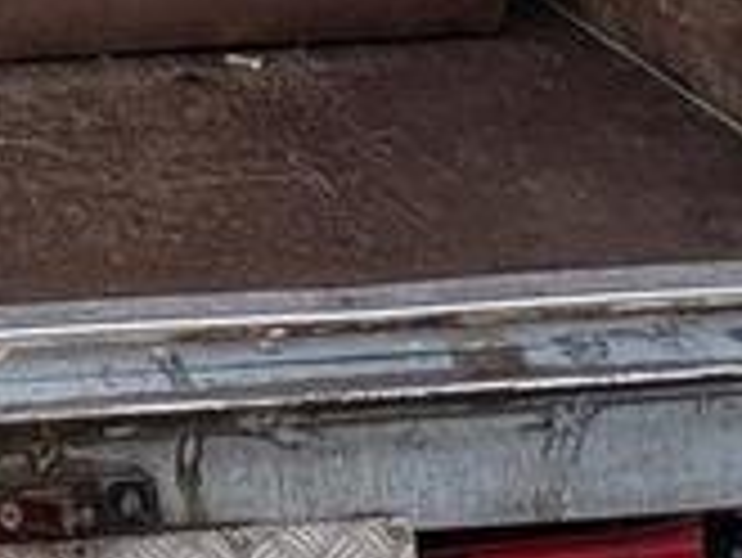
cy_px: -702
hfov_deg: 23.2
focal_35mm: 76
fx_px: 1630
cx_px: -184
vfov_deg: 14.4
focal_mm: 2.22
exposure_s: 1/188
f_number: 2.2
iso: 40
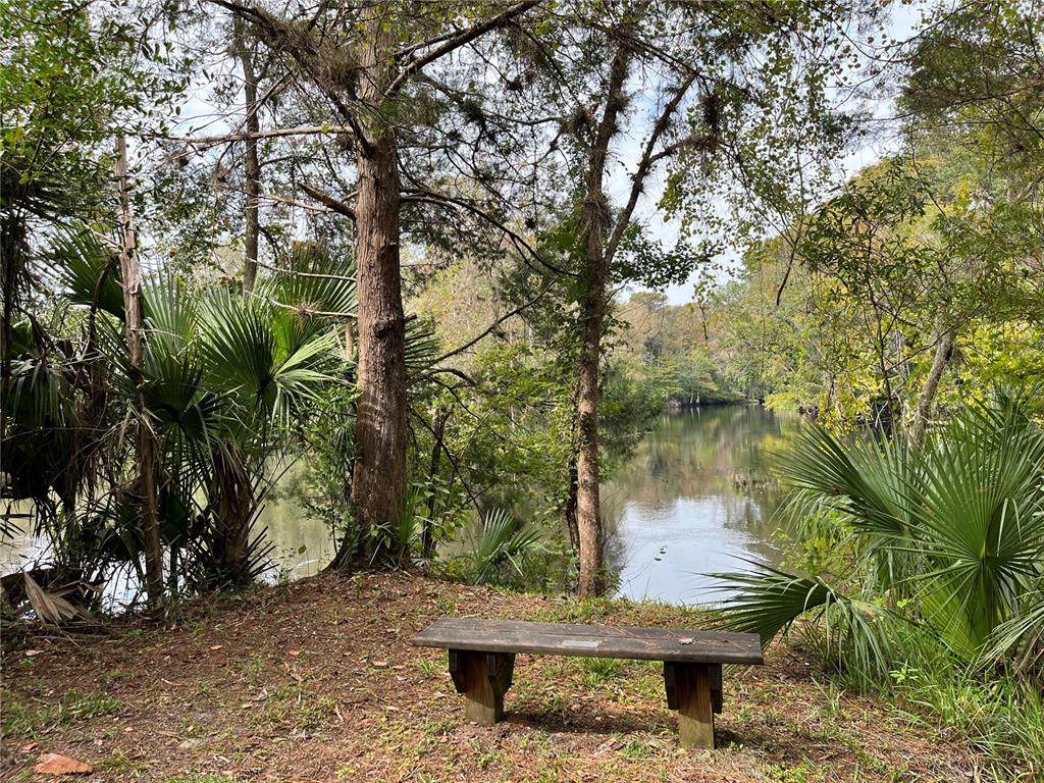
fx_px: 784
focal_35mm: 26
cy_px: 392
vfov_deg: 53.1
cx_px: 522
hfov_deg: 67.3
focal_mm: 5.1
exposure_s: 1/727
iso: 50
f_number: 1.6
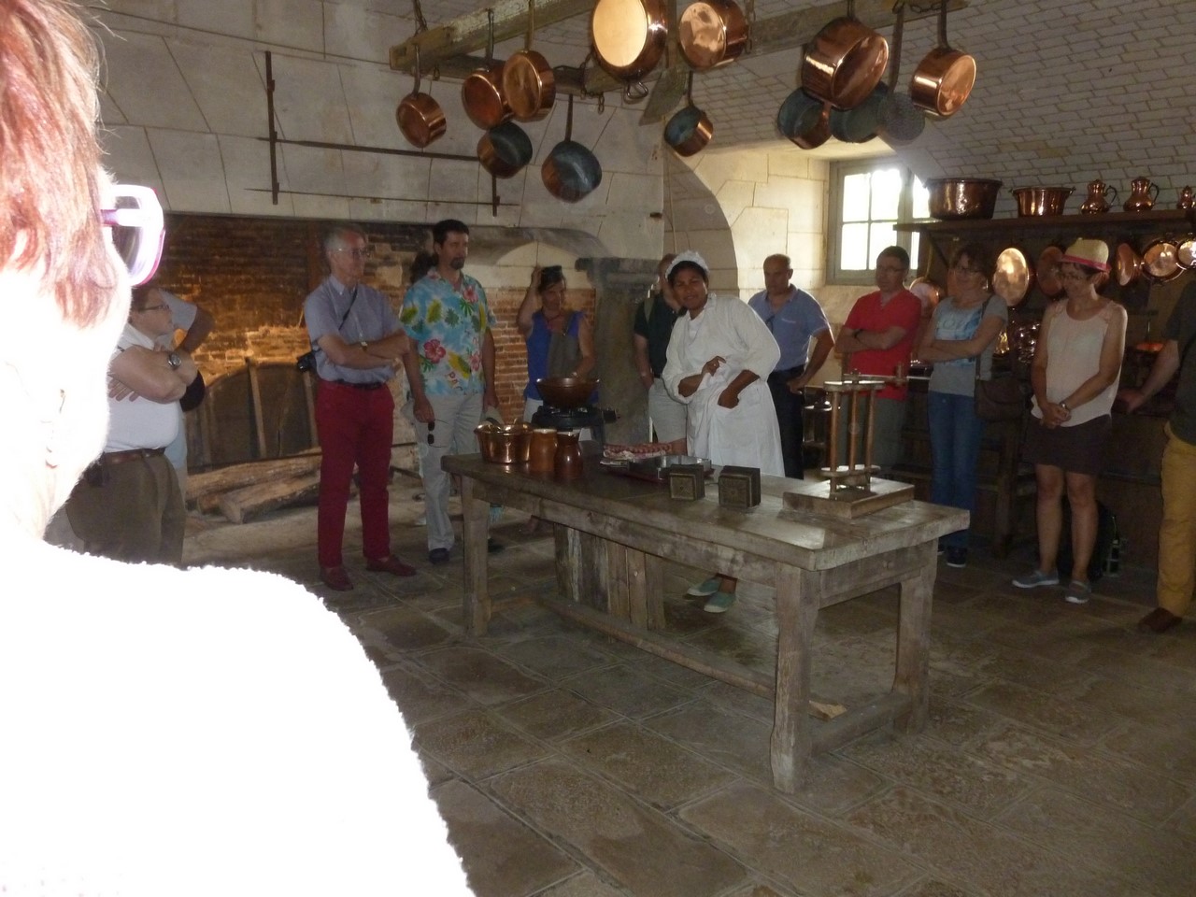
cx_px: 598
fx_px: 933
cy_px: 448
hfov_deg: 65.3
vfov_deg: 51.4
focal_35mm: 27
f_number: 3.4
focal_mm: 4.8
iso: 400
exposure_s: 1/30
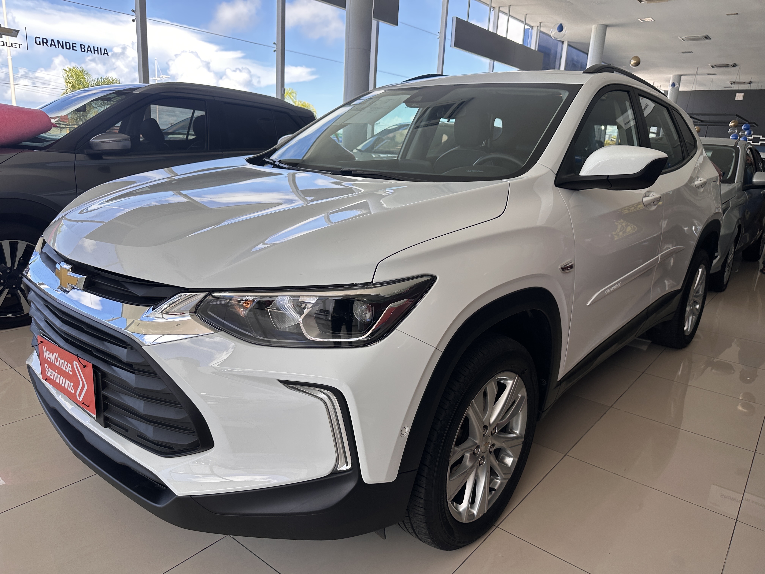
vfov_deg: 56.8
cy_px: 287
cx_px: 382
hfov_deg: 71.6
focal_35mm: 24
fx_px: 530
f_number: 1.78
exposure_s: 1/654
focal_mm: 6.86
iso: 80
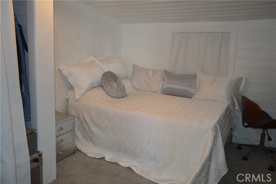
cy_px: 92
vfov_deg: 47.8
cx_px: 138
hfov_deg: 67.4
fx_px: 207
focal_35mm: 27
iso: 400
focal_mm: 18
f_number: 3.5
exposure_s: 1/60
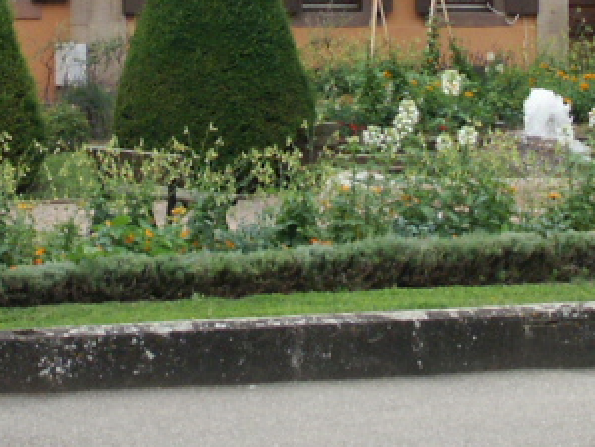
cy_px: -108
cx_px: 234
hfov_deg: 12.1
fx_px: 2804
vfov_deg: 9.0
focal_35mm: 163
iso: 100
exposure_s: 1/250
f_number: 4.5
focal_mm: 9.76
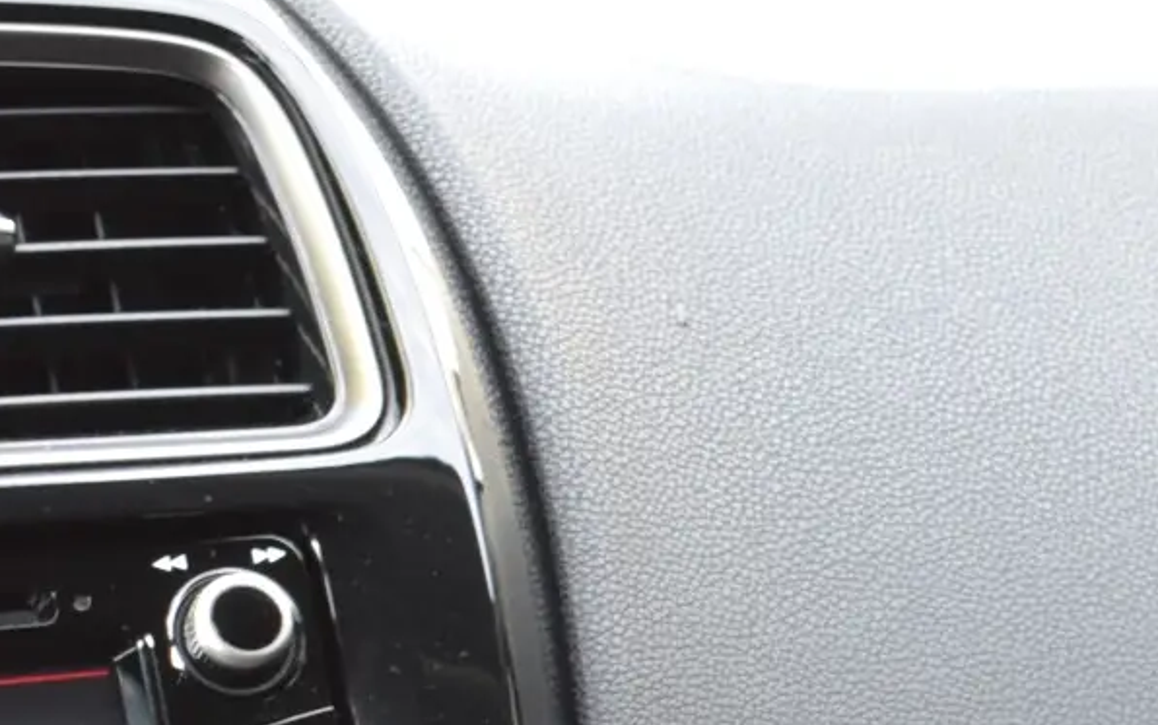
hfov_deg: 11.5
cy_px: 1145
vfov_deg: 7.3
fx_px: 5574
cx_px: 1562
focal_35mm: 177
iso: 560
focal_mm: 23
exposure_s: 1/60
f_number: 4
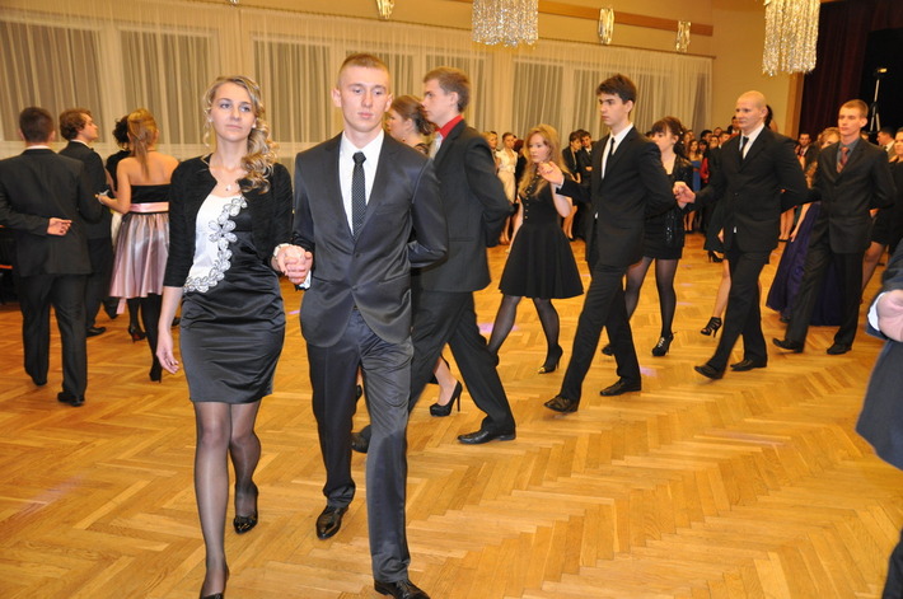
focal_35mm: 28
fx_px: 714
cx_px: 452
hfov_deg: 64.6
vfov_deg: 45.5
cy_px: 300
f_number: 3
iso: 800
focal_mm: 19
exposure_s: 1/60
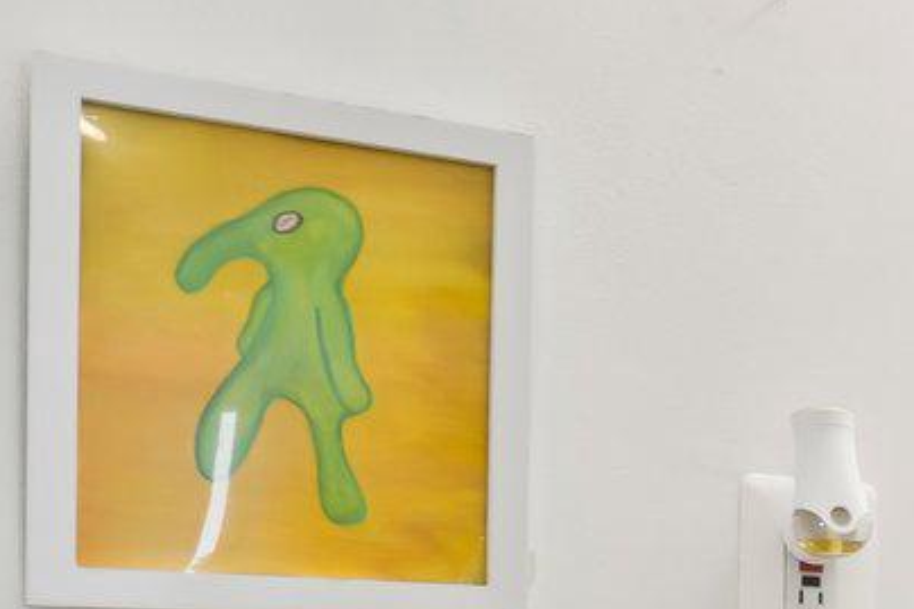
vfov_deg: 17.0
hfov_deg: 18.8
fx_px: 1929
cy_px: 778
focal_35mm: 76
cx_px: 1751
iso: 100
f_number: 7.1
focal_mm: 10
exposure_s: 1/5
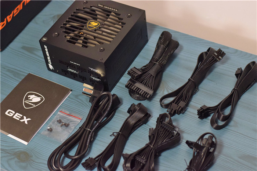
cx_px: 128
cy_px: 86
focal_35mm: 75
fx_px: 535
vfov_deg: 18.2
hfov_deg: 27.0
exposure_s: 1/60
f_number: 2.8
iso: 800
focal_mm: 50
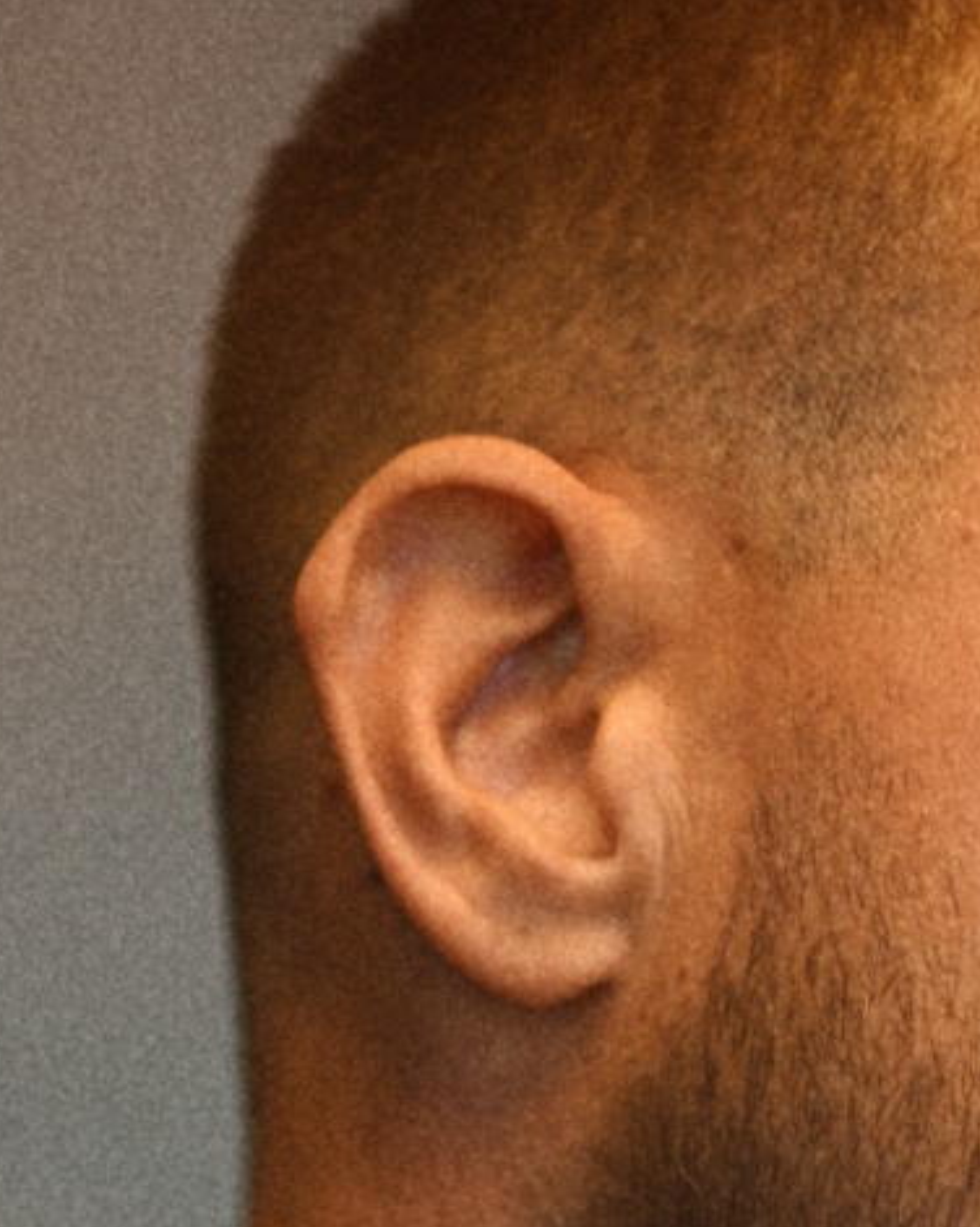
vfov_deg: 5.3
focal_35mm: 356
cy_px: 2566
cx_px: 493
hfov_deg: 4.3
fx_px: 12924
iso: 100
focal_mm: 85
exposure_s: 1/200
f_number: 1.4
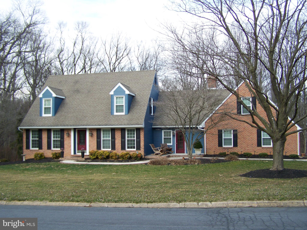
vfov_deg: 37.7
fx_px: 337
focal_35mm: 38
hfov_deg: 49.0
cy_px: 115
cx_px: 154
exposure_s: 1/250
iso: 64
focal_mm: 6.3
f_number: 2.8
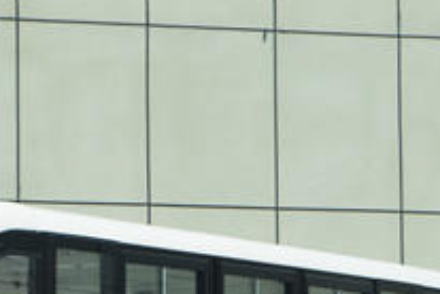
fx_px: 2480
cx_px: -100
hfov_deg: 10.0
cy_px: 534
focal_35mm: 203
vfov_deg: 6.6
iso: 100
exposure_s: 1/200
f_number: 7.1
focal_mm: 35
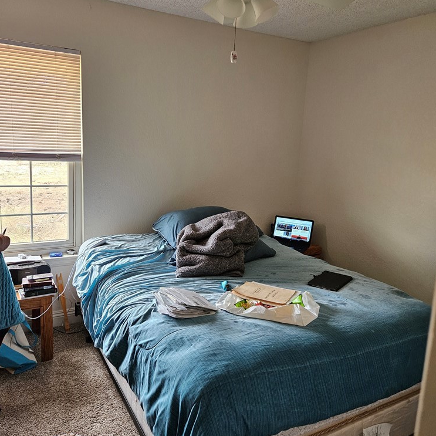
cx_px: 223
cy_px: 195
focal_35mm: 28
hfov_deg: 57.3
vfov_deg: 57.2
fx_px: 399
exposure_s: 1/170
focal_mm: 5.4
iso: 400
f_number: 1.8
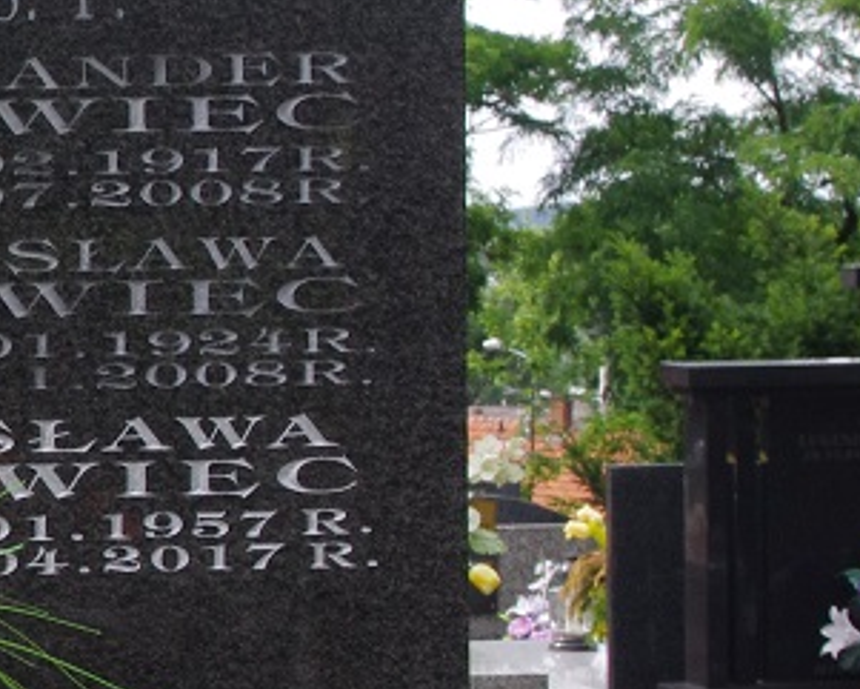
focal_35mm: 151
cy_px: 389
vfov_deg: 10.2
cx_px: -600
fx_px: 3845
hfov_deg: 11.9
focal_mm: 28.13
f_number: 14
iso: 800
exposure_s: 1/200
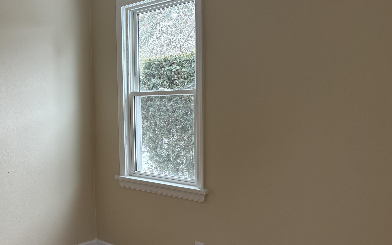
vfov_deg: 29.9
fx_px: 459
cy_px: 130
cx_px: 95
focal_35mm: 43
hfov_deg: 44.6
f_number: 1.6
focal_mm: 5.96
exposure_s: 1/60
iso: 80
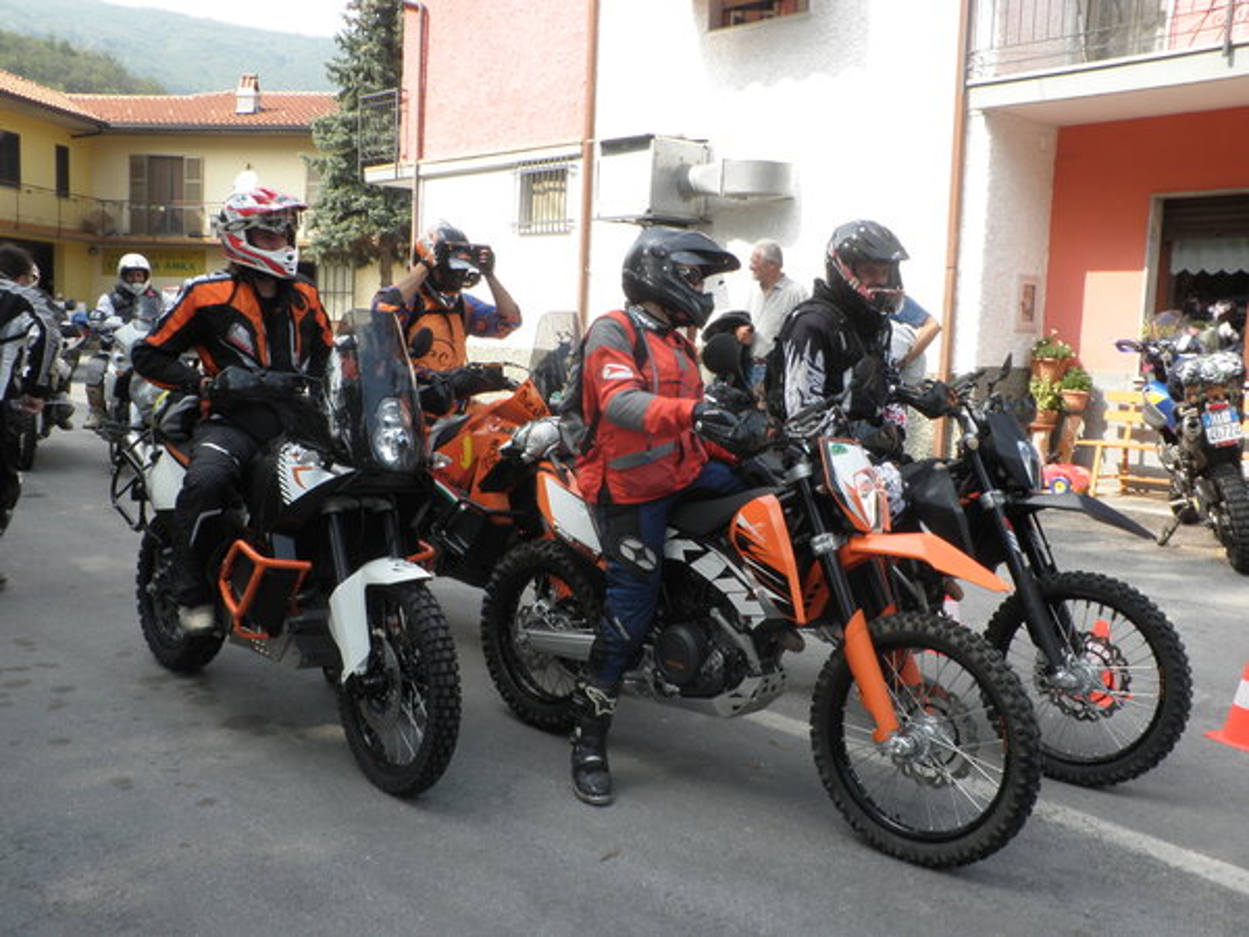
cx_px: 624
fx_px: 1299
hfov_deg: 51.4
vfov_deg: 39.7
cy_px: 468
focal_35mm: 36
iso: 64
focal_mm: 6.3
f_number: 5.6
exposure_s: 1/80
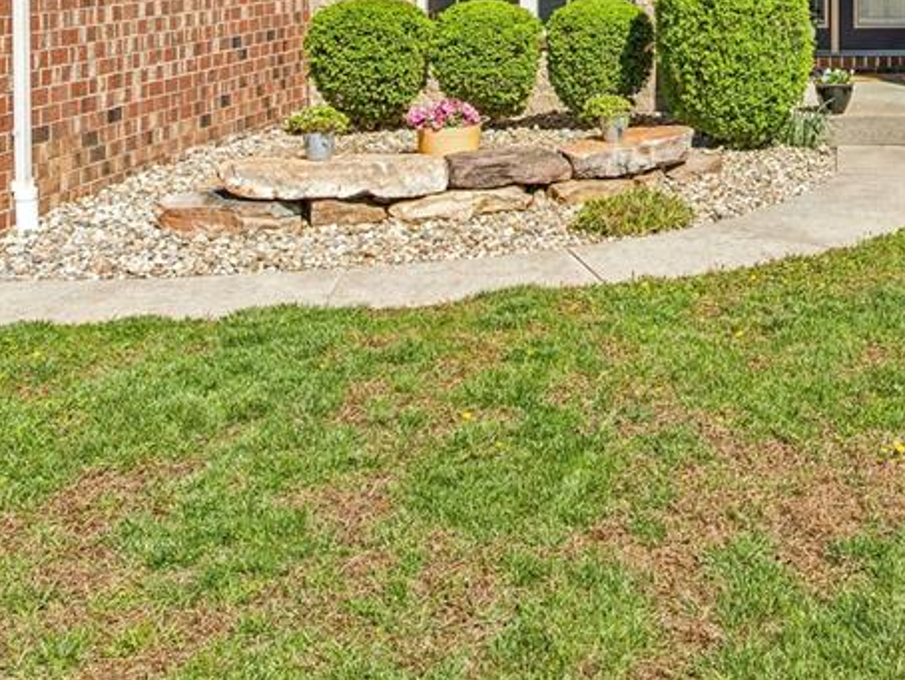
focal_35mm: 54
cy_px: -78
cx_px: 876
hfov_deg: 33.0
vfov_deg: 25.1
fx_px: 1413
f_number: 2.8
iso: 120
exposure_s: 1/50
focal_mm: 12.3
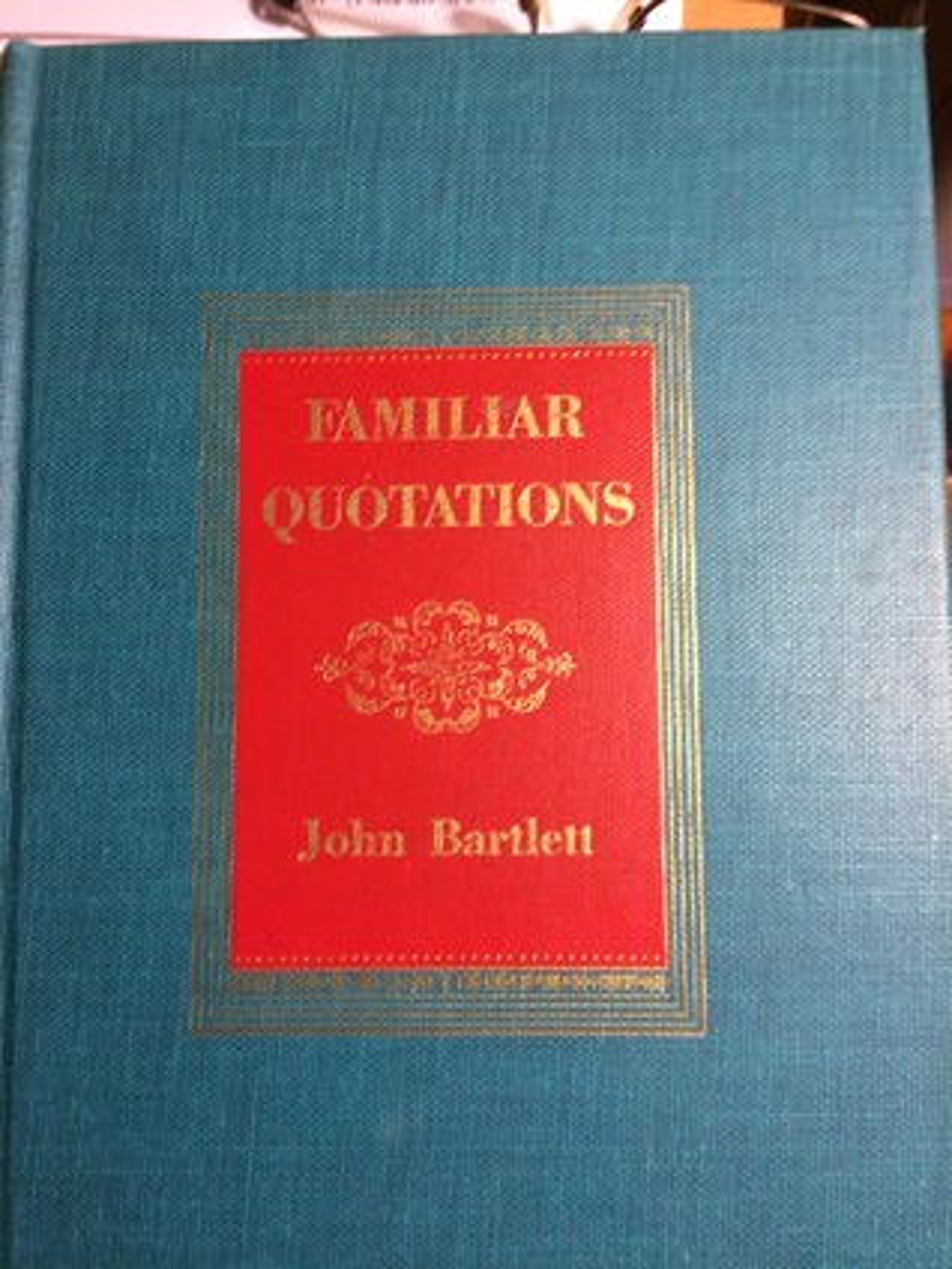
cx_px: 476
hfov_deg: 48.2
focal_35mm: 29
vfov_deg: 61.7
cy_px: 634
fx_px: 1063
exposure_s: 1/30
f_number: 2.2
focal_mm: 4.15
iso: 320
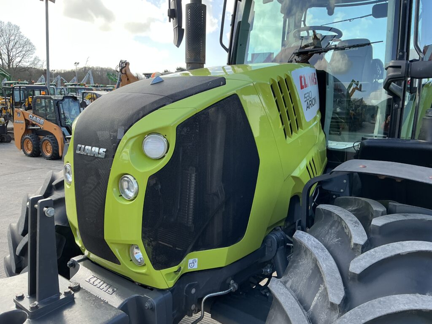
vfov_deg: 49.7
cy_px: 162
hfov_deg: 63.4
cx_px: 216
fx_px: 349
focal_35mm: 28
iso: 25
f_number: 1.8
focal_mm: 3
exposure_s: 1/302
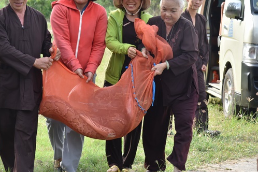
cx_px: 91
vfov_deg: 10.7
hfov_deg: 16.0
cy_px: 70
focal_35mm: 128
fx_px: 917
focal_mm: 98
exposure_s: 1/250
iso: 640
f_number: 8
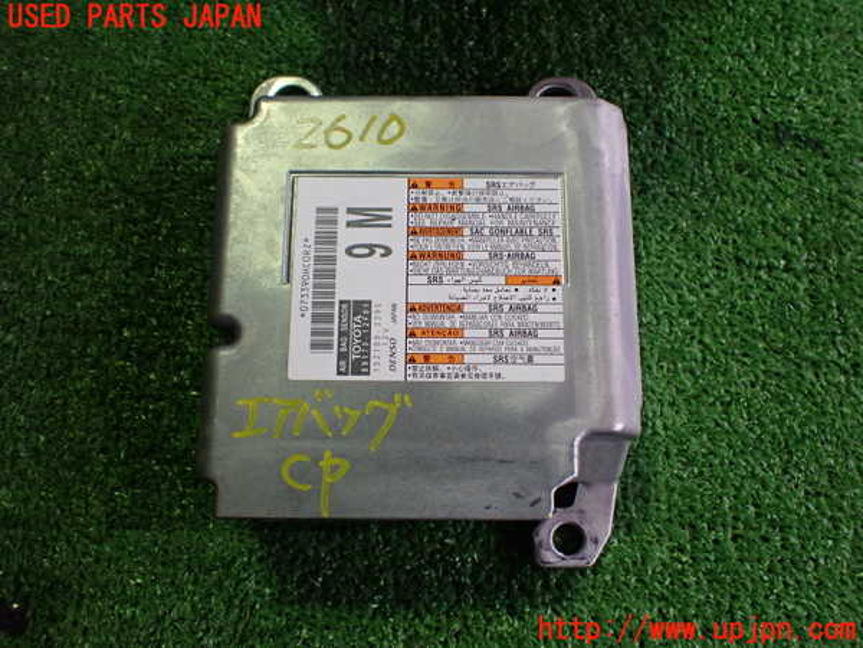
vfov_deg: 46.8
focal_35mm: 30
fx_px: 748
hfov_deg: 60.0
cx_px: 432
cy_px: 324
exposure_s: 1/125
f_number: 2.3
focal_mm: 5.4
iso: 500
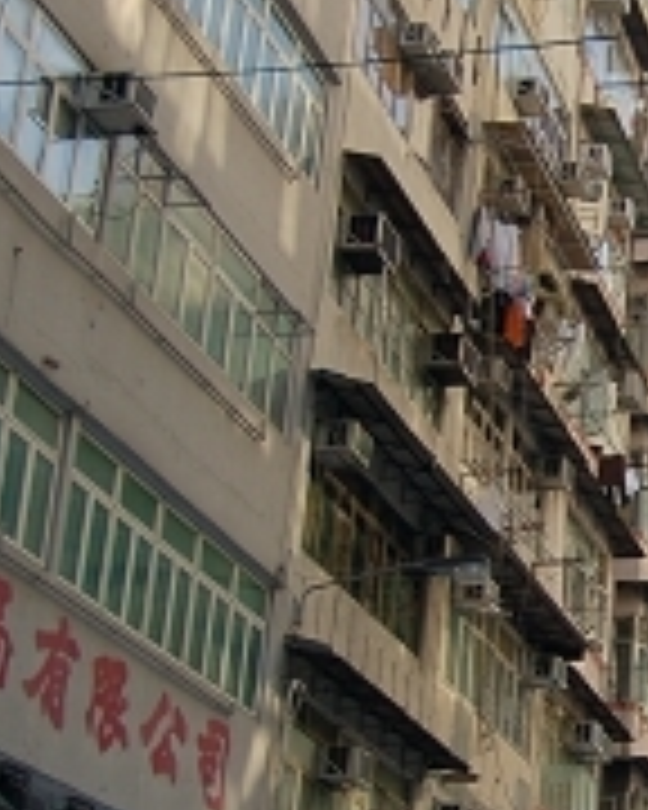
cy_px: 459
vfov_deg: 20.4
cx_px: 853
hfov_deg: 15.5
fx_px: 2253
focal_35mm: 94
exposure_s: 1/1000
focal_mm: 20
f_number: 2.8
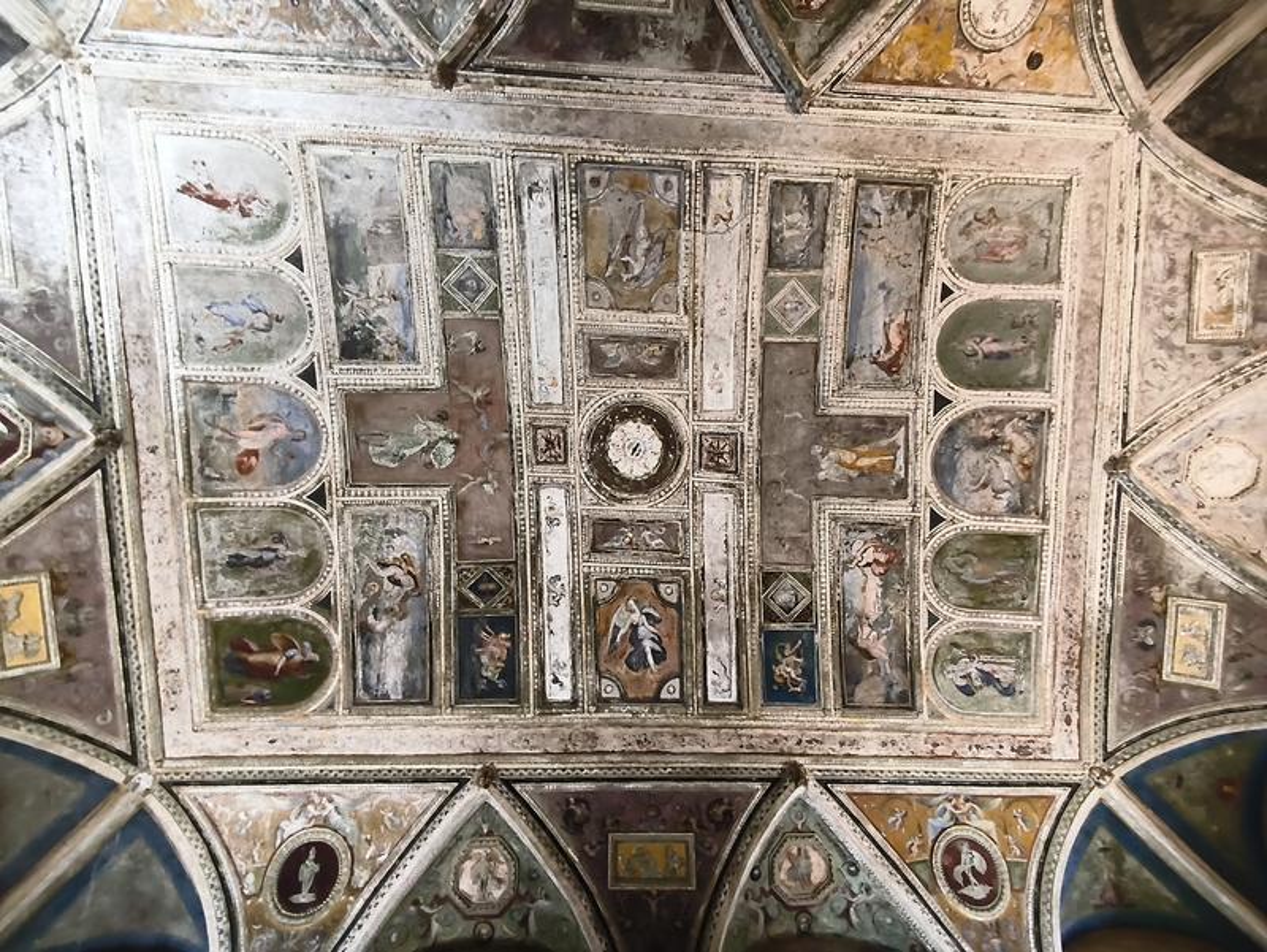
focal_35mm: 15
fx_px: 549
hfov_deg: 98.1
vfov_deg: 81.8
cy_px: 476
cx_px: 634
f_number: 2.2
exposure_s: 1/25
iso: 640
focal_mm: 1.65
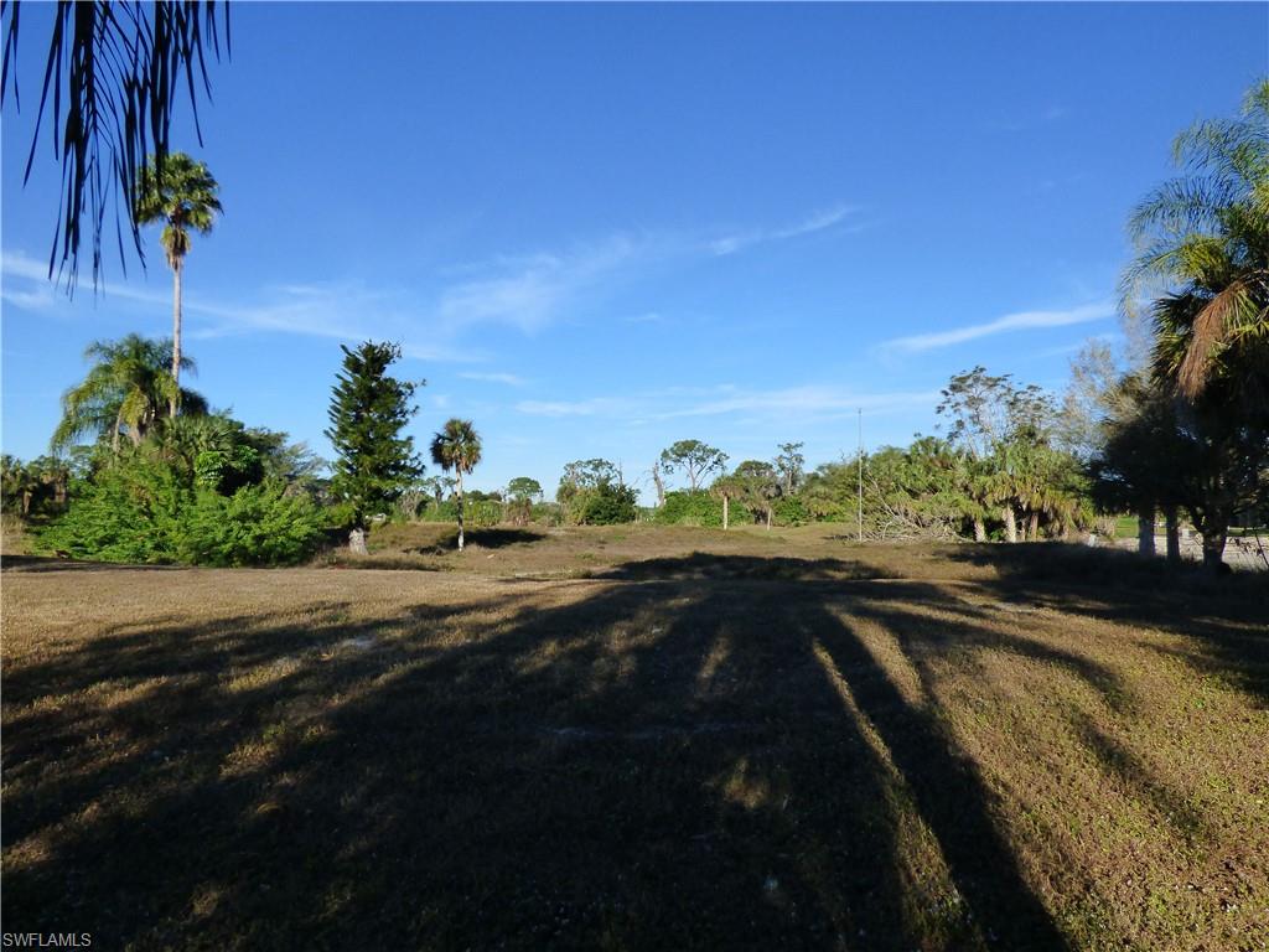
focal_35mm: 23
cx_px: 634
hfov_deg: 73.9
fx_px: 843
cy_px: 476
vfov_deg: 58.9
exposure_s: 1/2000
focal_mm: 4.11
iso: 200
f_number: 3
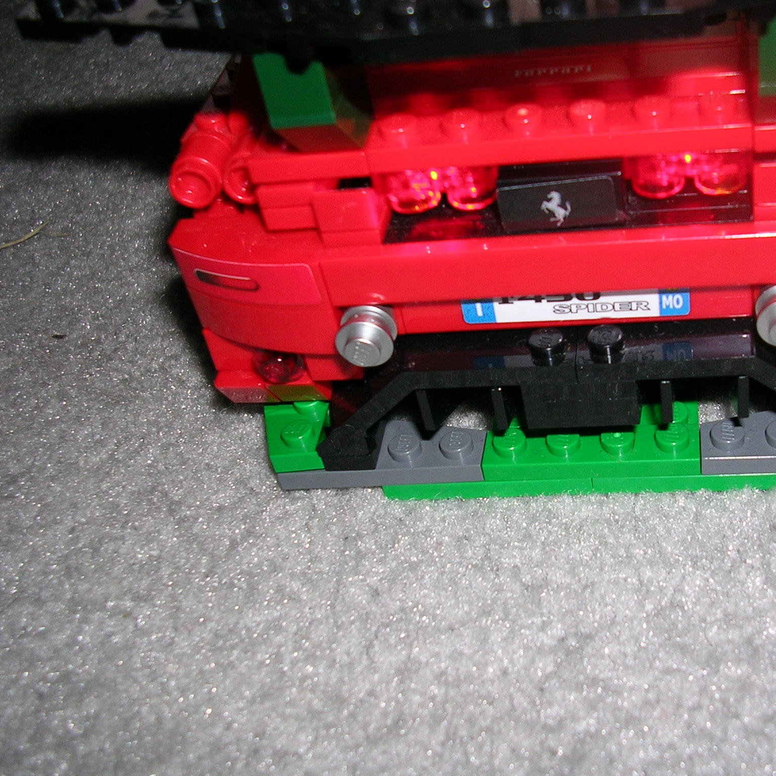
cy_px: 389
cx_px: 518
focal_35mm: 45
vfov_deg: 37.6
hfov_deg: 37.1
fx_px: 1141
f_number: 2.8
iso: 50
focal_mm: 5.8
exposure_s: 1/60.1
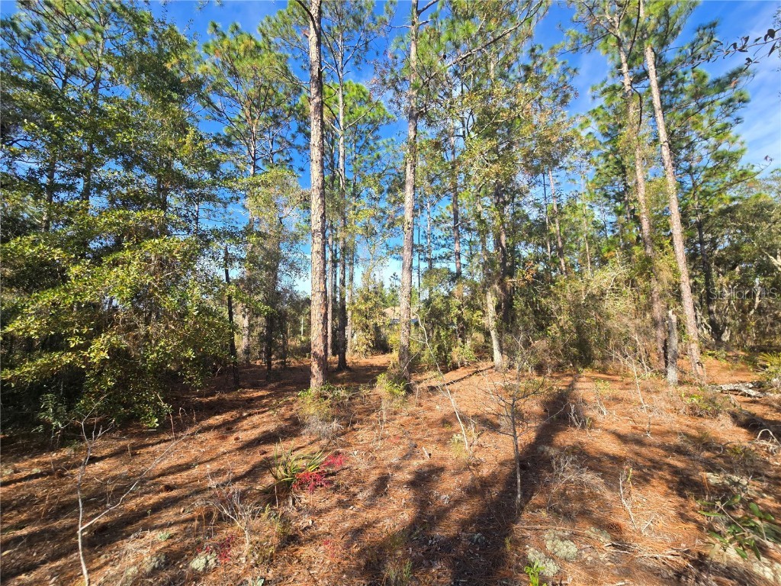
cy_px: 293
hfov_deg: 106.2
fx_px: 293
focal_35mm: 13
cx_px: 390
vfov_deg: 89.9
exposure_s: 1/619
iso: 50
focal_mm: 2.2
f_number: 2.2
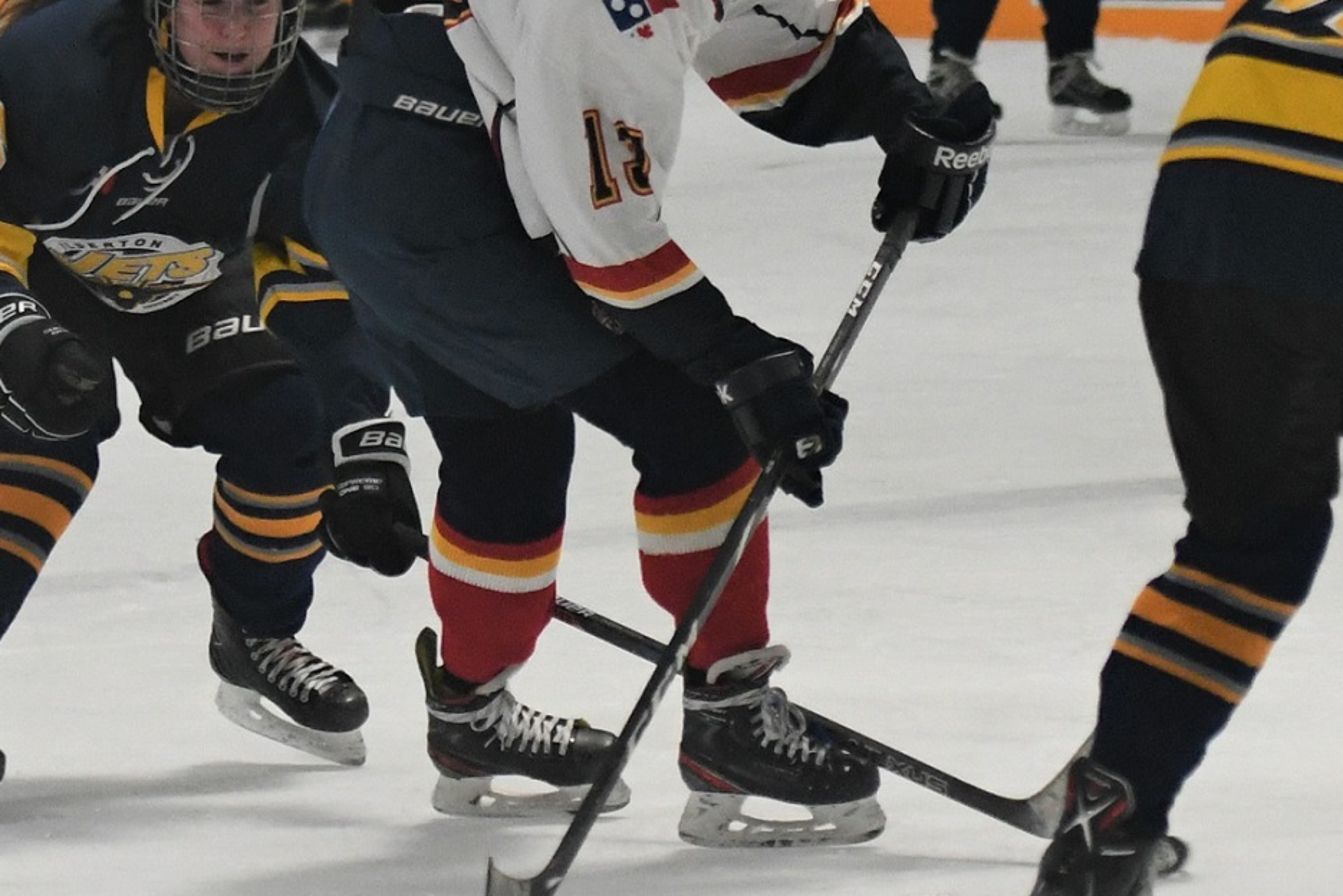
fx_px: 6941
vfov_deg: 7.4
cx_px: 897
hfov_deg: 11.0
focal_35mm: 186
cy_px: 339
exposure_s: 1/1000
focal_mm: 78
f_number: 2.8
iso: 2200
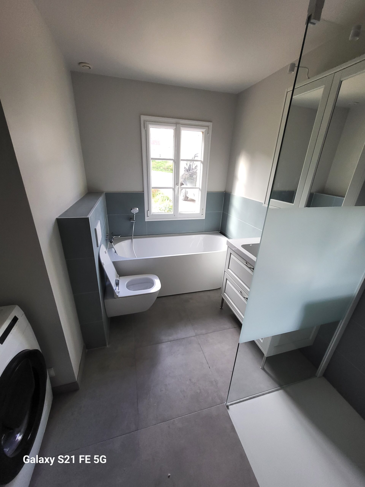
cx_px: 182
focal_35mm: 13
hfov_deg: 89.9
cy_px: 244
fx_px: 183
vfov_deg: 106.2
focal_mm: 1.74
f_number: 2.2
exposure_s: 1/50
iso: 125
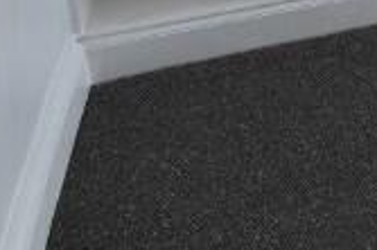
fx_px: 962
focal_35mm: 92
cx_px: 840
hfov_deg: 15.4
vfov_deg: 12.7
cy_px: -278
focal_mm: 10
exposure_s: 1/125
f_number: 7.1
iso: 400
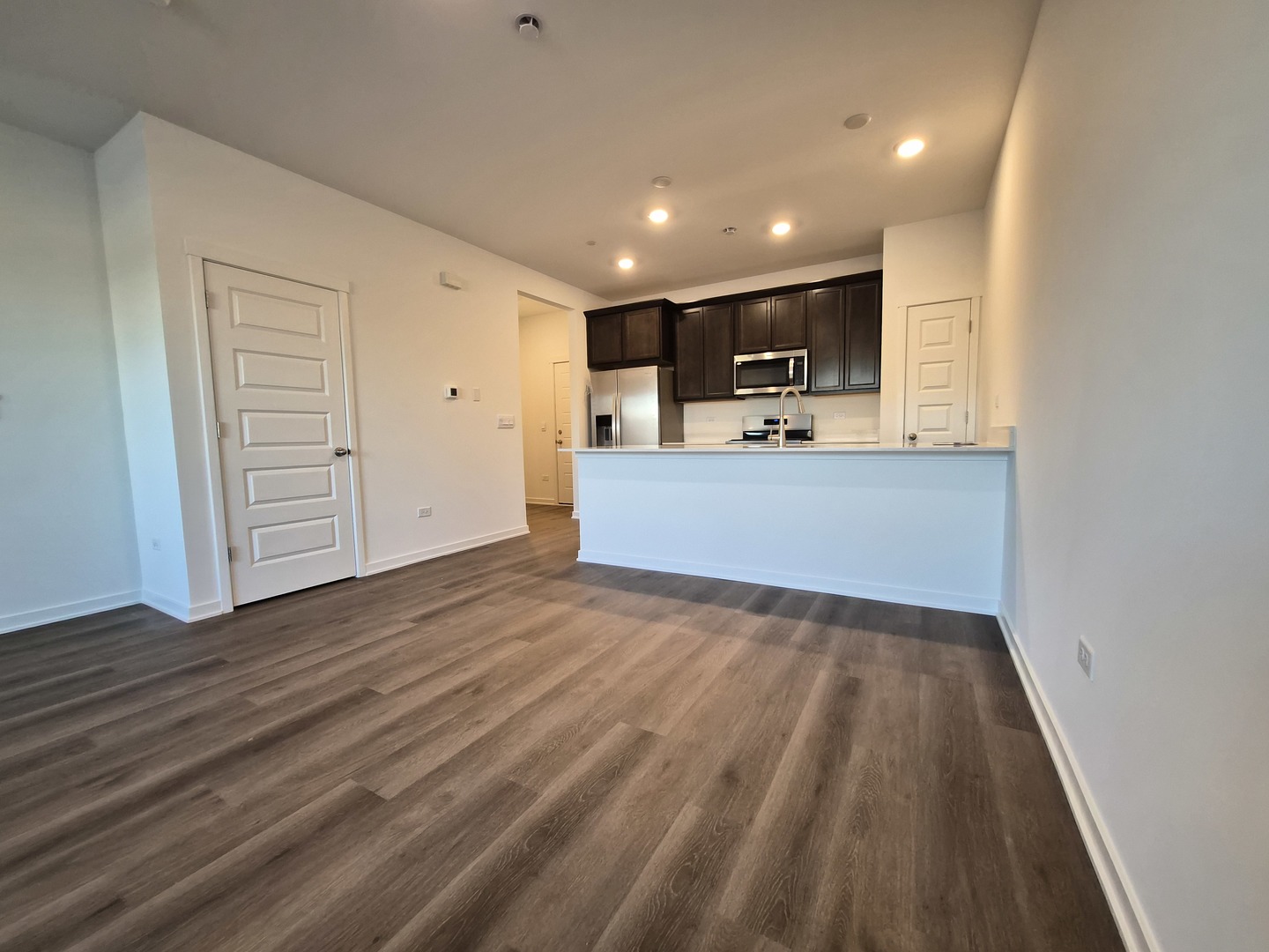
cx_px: 634
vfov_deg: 89.9
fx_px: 477
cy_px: 476
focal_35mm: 13
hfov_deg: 106.2
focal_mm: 1.7
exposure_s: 1/60
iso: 200
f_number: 2.2
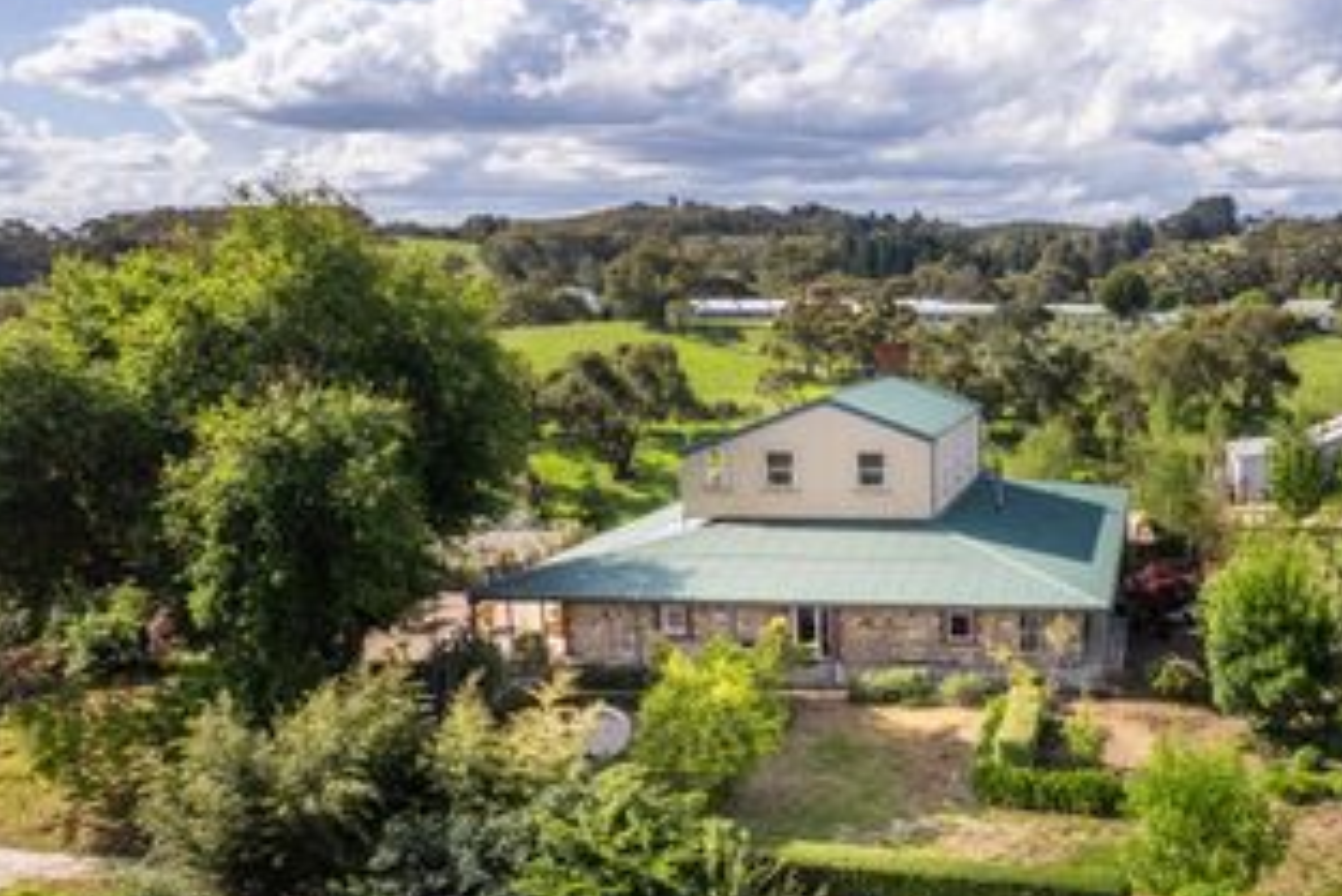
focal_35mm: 33
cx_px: 990
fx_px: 1231
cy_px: 602
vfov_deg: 39.5
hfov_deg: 54.8
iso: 200
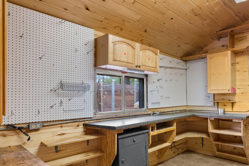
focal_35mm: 23
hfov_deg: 73.2
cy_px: 102
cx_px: 171
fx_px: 159
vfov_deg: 54.6
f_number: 9
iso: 320
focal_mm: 16
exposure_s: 1.6
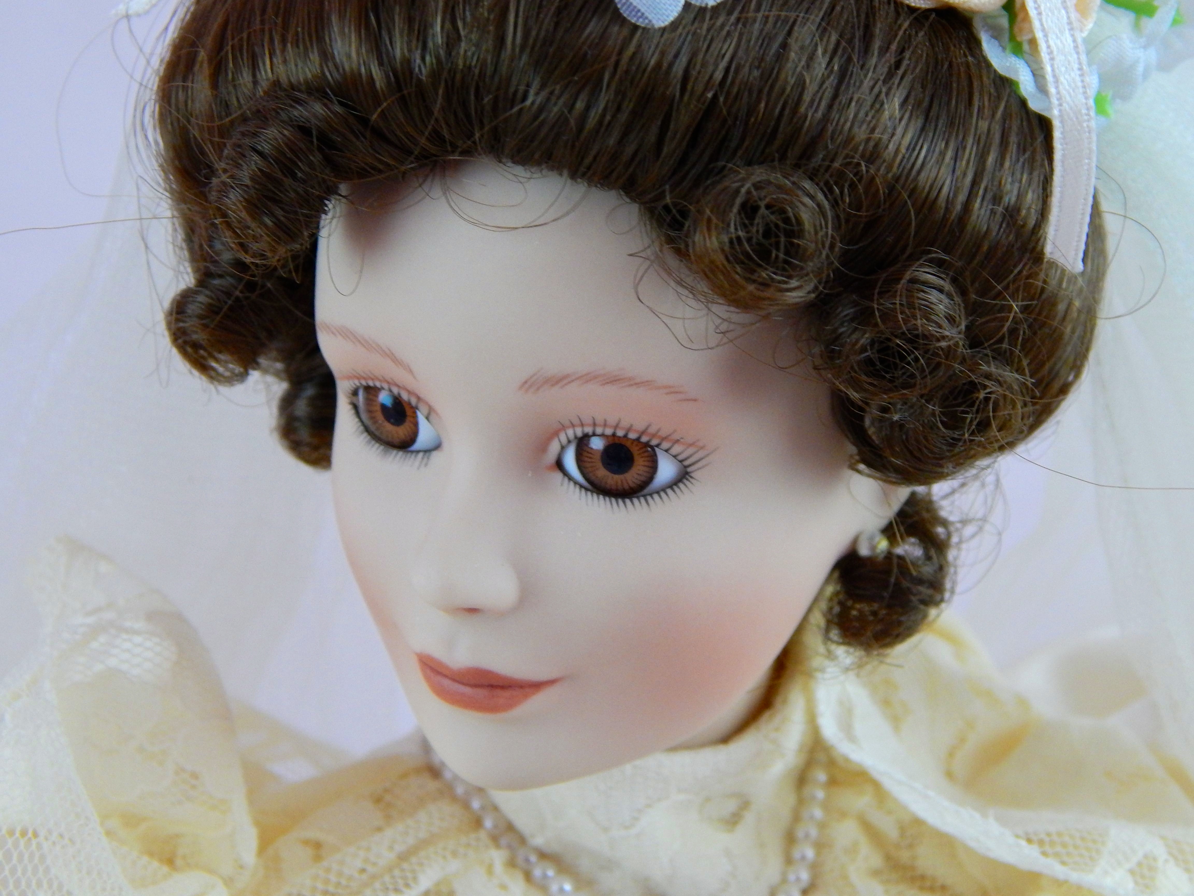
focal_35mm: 61
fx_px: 2104
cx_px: 597
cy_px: 448
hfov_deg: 31.7
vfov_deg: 24.0
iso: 400
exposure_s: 1/60
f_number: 4
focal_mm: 10.9
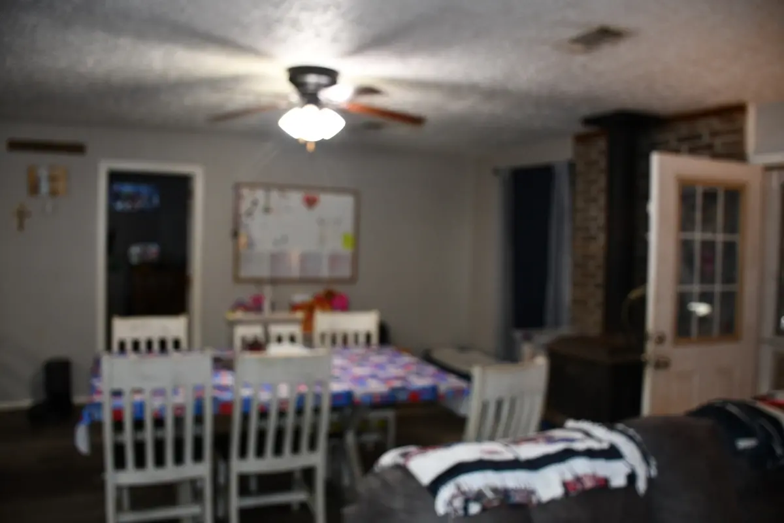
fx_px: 588
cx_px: 392
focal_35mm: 27
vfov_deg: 47.9
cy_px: 262
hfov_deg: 67.4
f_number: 3.5
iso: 900
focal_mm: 18
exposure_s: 1/60
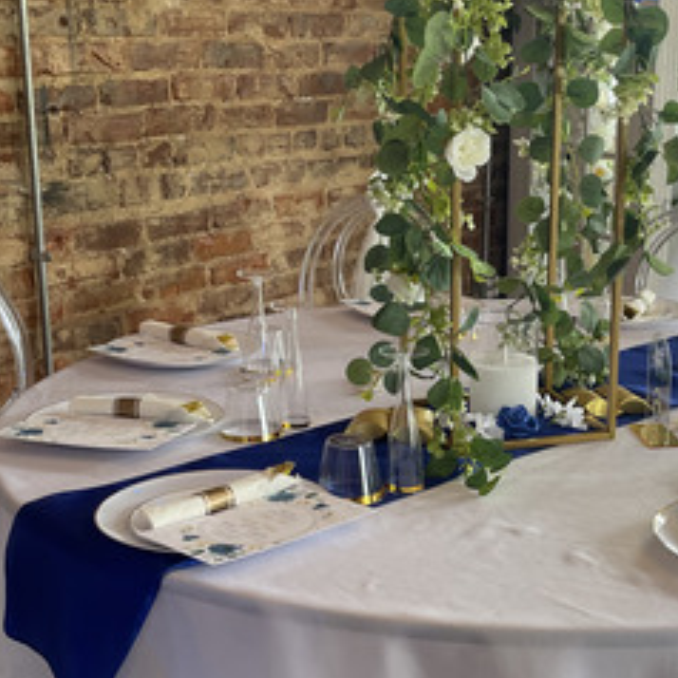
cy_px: 370
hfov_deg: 29.1
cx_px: 501
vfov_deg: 29.5
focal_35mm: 58
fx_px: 1285
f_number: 1.6
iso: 64
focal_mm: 4.2
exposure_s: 1/87
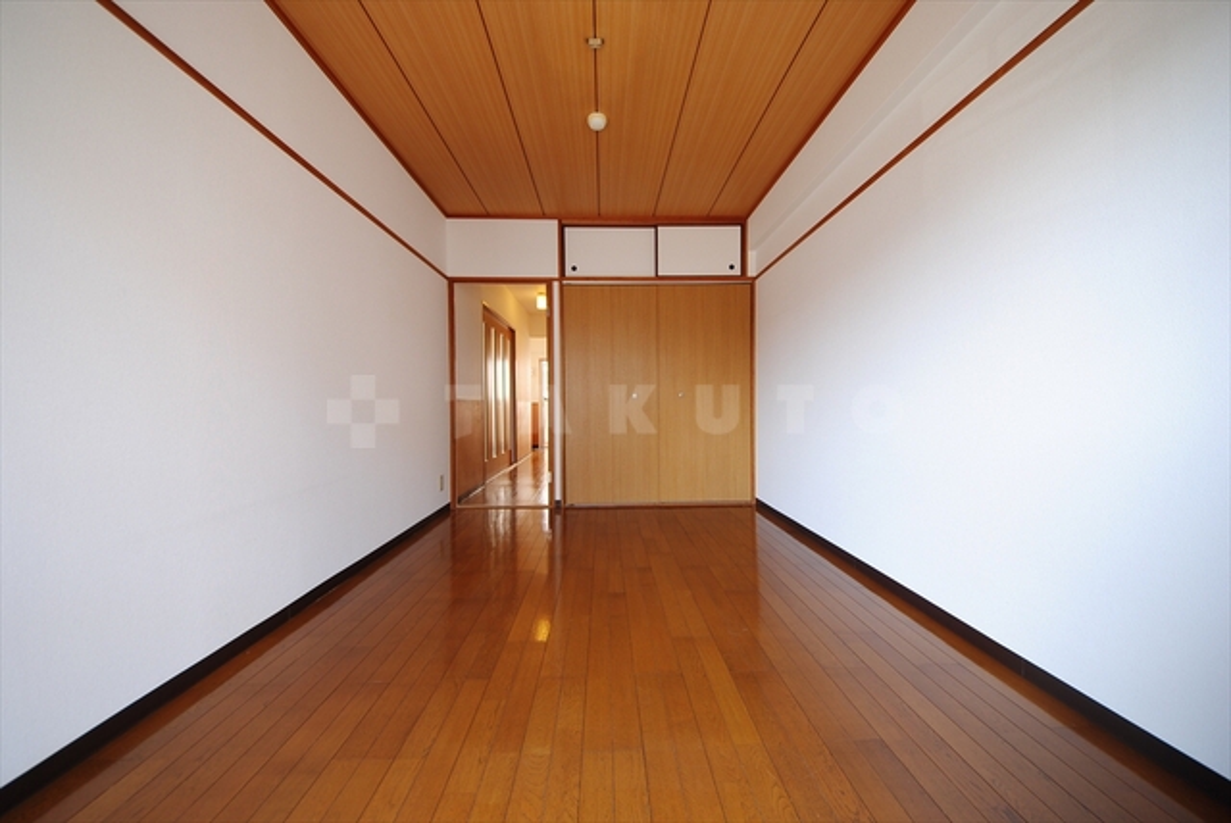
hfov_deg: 112.6
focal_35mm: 12
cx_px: 616
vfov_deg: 90.1
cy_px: 412
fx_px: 411
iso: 100
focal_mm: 8
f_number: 4.5
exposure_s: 1/20
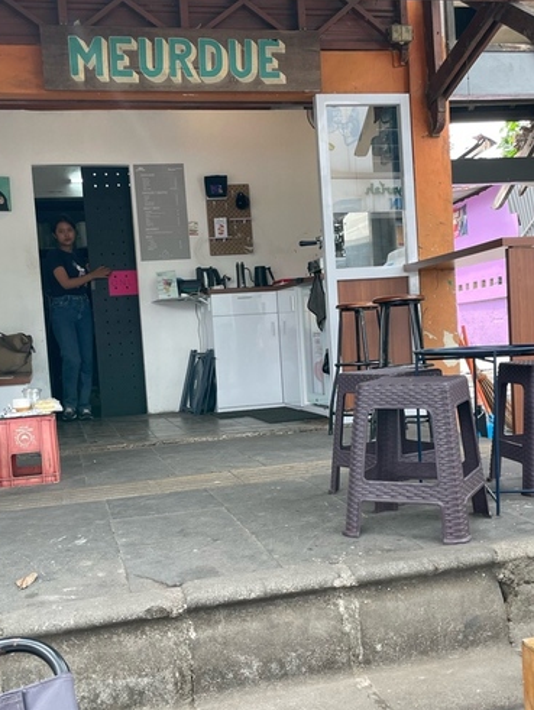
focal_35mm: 40
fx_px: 822
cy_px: 395
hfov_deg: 36.0
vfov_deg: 46.7
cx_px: 250
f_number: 1.6
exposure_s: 1/121
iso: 40
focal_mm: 4.2
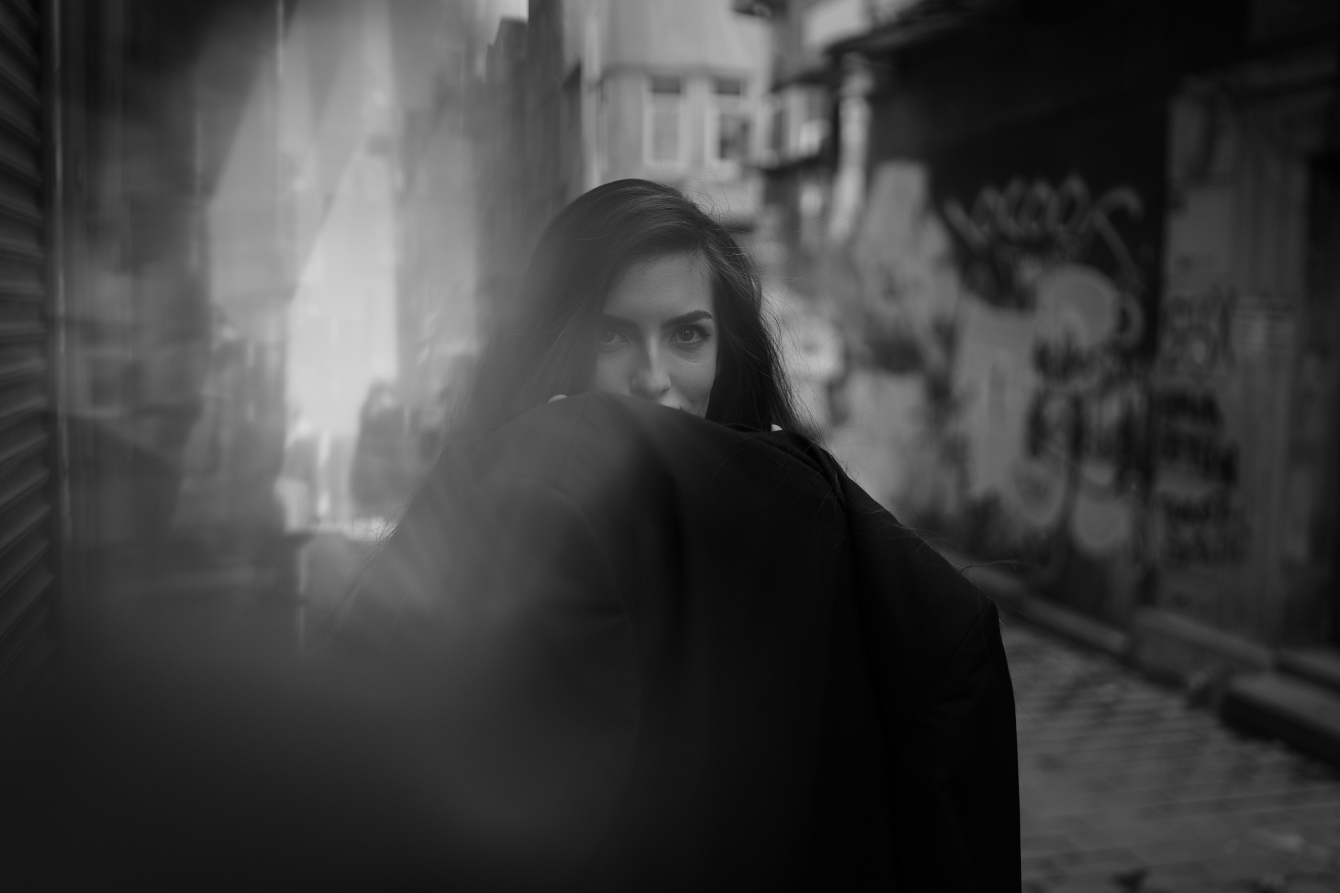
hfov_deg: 54.4
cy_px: 446
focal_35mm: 35
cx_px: 670
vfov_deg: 37.9
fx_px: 1303
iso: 100
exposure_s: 1/1250
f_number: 1.4
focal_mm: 35
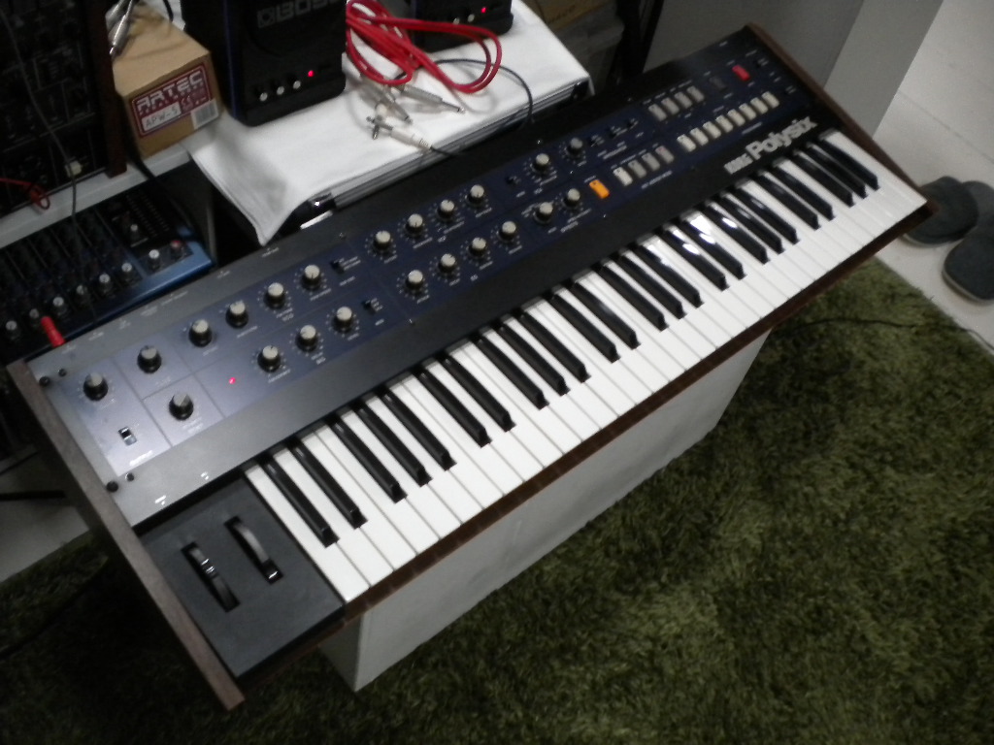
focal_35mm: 35
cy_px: 372
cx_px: 497
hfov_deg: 52.6
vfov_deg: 40.7
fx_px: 1005
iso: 400
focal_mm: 6.3
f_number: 3.1
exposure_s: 1/41.8
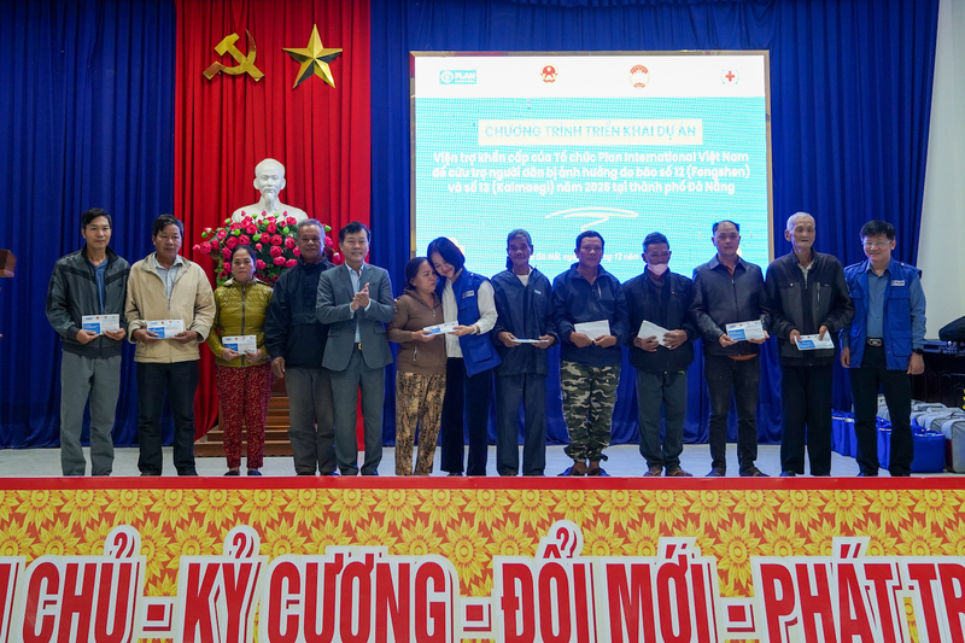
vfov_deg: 41.1
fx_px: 858
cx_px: 482
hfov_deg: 58.7
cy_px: 322
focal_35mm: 32
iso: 1600
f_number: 3.5
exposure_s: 1/160
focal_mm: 32
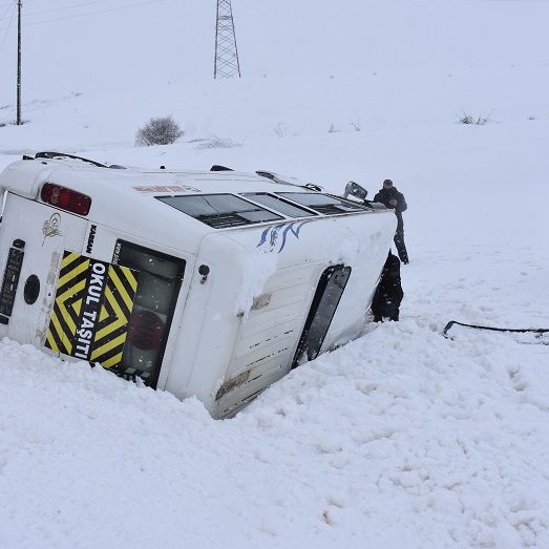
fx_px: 945
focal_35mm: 53
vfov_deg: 32.4
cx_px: 269
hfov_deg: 32.4
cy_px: 273
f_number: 8
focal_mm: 27
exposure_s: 1/500
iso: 160
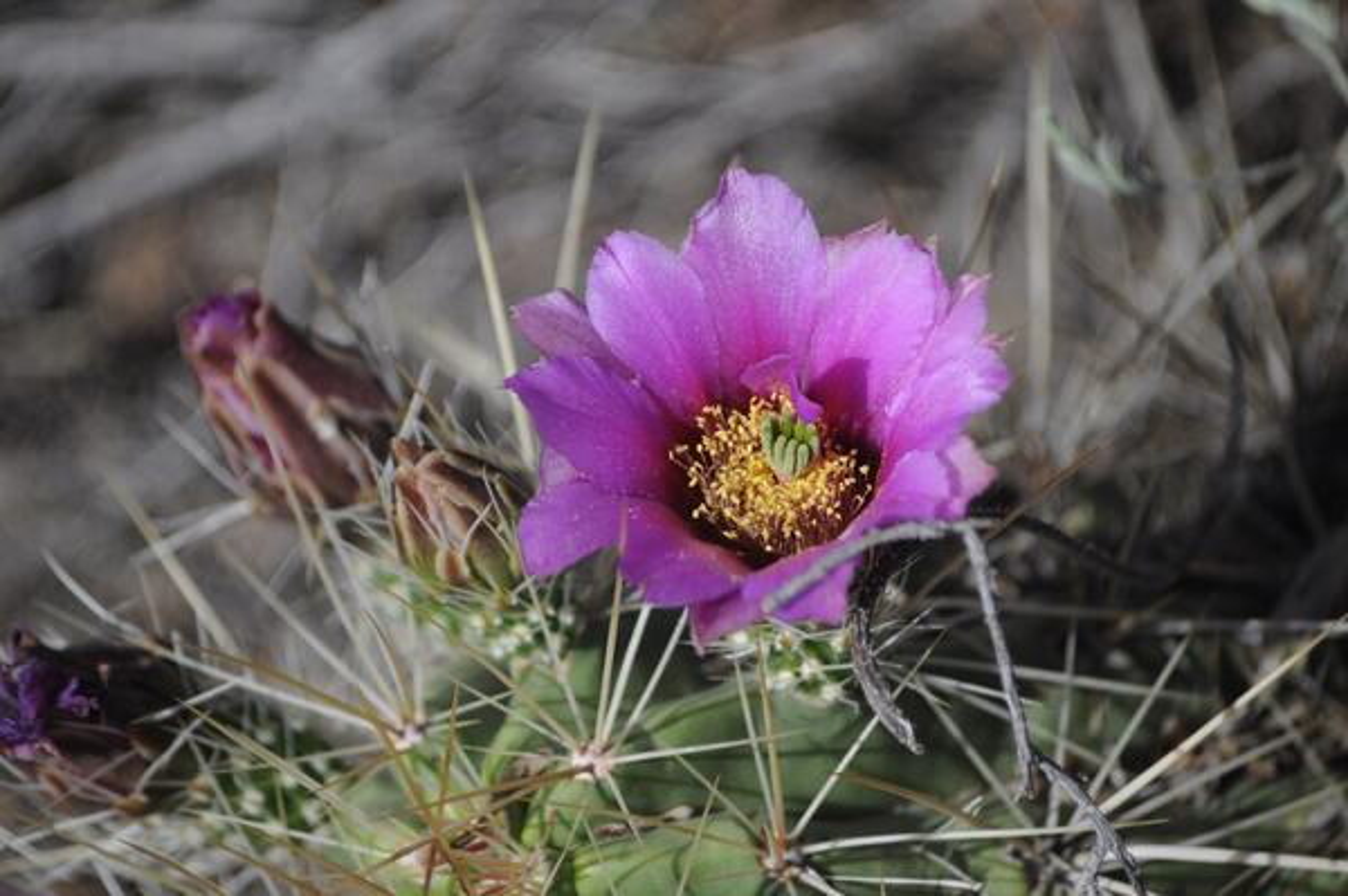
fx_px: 10943
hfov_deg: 7.0
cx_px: 674
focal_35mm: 292
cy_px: 448
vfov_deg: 4.7
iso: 200
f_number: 4.8
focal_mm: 195
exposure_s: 1/500
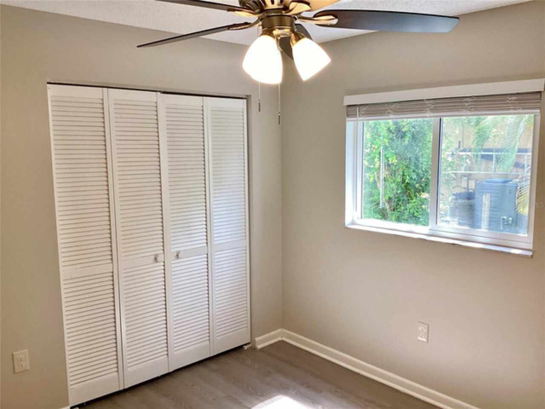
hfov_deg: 58.4
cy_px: 204
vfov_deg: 45.4
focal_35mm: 31
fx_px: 488
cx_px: 272
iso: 80
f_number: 2.4
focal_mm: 3.3
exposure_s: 1/120
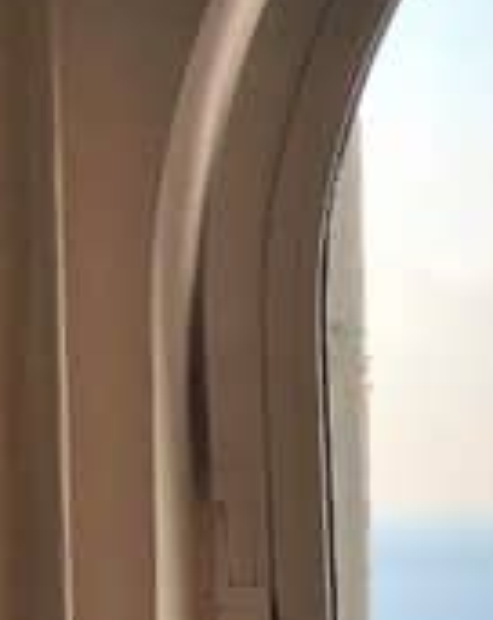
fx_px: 3130
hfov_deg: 8.5
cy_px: 752
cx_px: 1040
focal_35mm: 171
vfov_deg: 11.1
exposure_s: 1/363
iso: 20
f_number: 1.8
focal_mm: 3.99
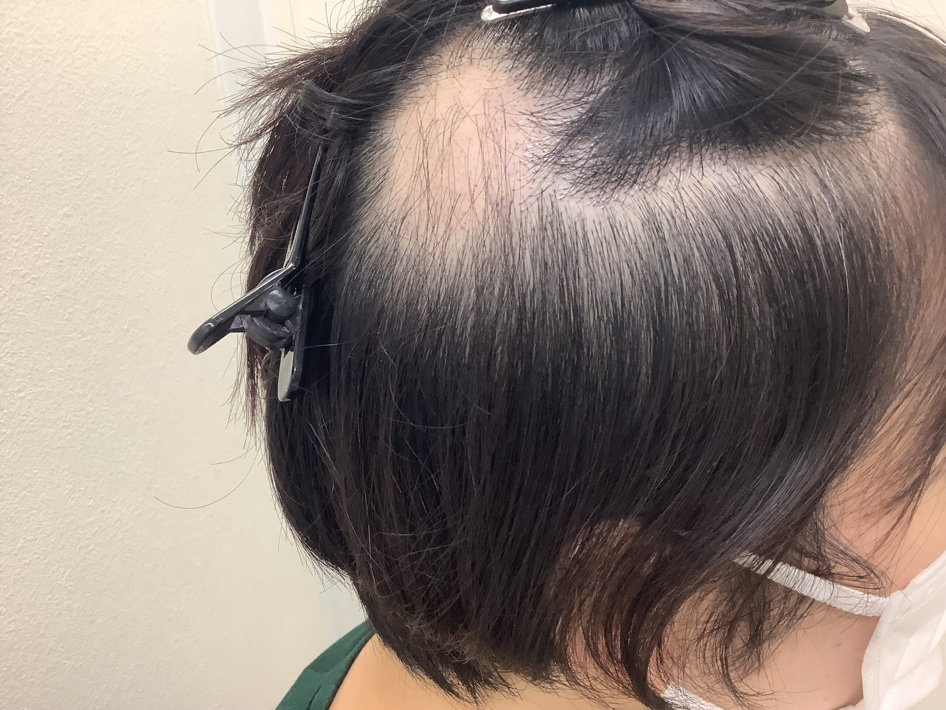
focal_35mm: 31
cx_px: 473
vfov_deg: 45.4
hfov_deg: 58.4
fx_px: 847
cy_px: 355
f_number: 2.4
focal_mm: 3.3
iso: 125
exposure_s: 1/50
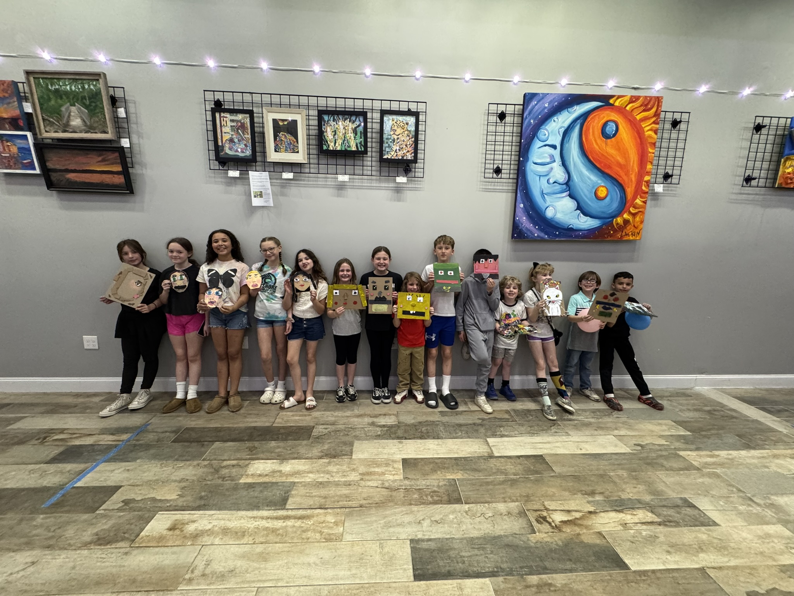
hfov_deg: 102.1
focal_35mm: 14
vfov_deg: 85.7
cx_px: 397
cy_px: 298
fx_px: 321
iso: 500
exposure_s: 1/60
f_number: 2.2
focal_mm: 2.22
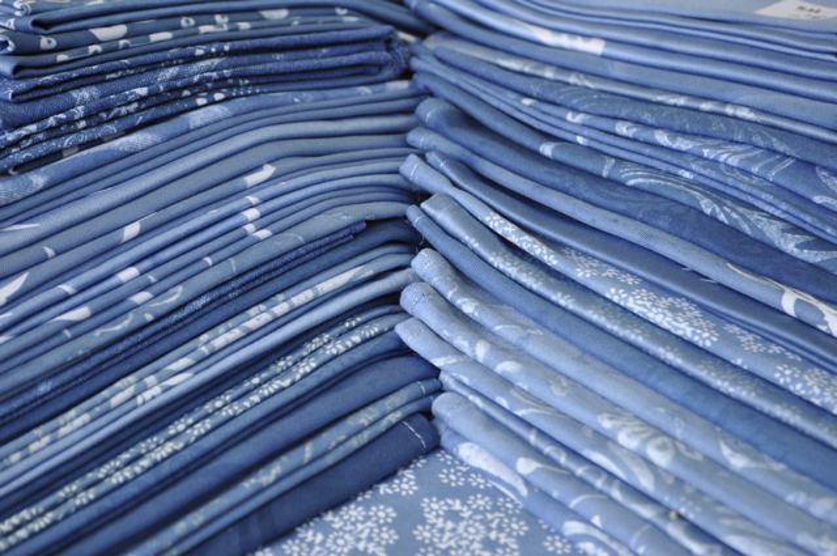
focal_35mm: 82
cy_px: 278
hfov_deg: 24.6
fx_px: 1916
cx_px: 418
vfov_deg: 16.5
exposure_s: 1/125
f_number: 5.6
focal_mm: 55
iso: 360
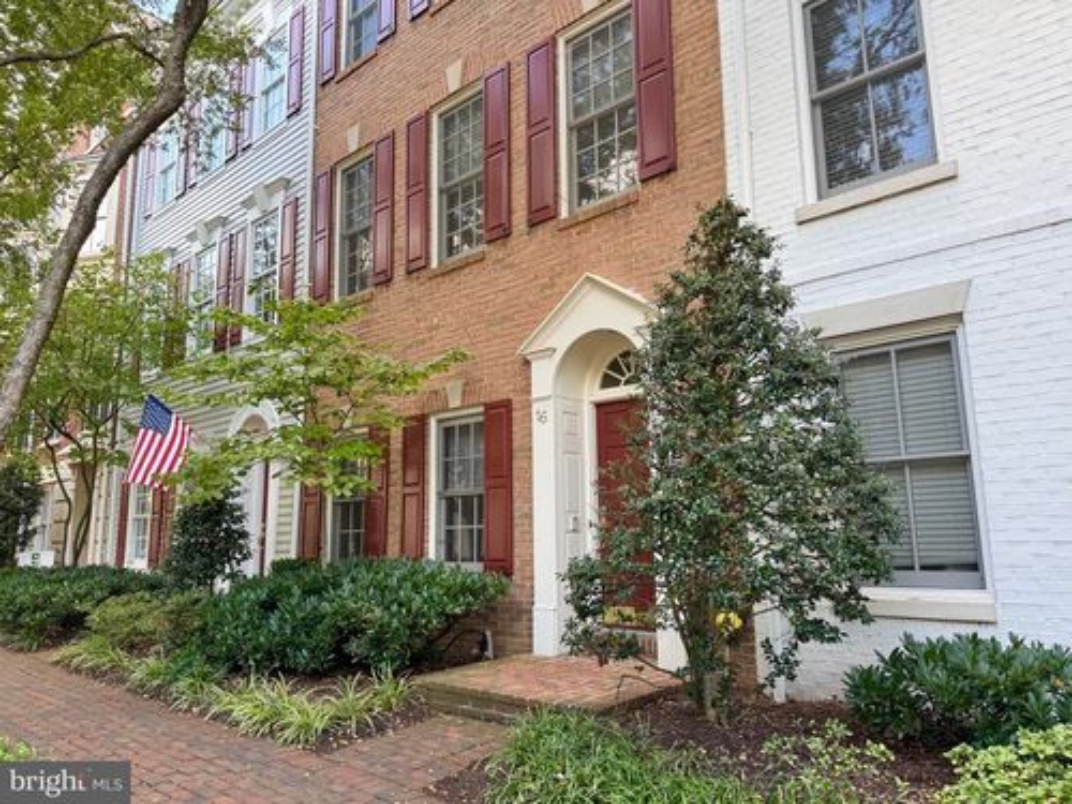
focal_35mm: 24
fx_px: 743
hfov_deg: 71.6
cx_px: 536
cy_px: 402
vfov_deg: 56.8
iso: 50
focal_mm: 6.76
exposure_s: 1/121
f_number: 1.78
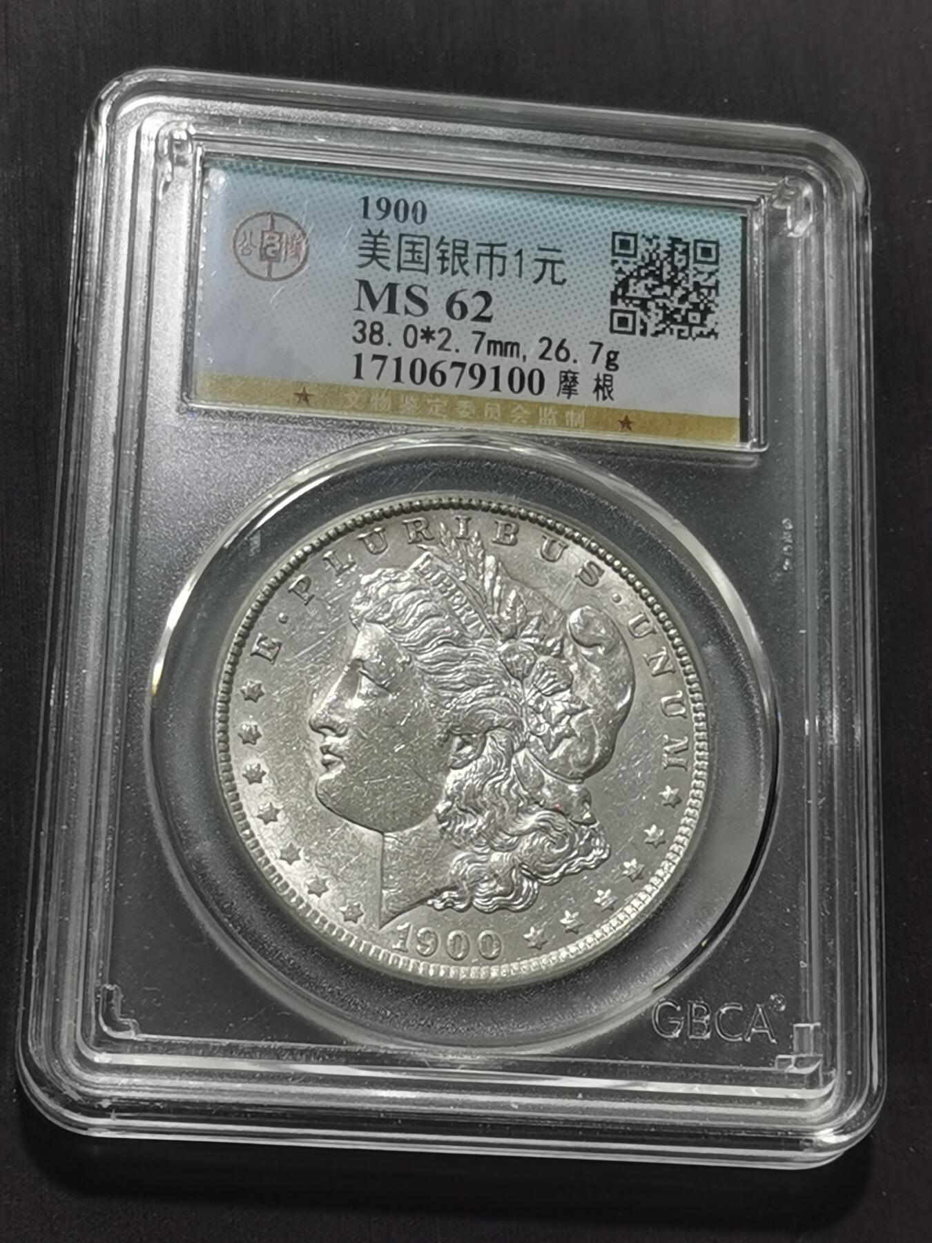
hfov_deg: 18.2
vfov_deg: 24.1
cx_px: 466
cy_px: 622
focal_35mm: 81
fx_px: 2908
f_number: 1.8
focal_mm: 5.58
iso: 50
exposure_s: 1/120
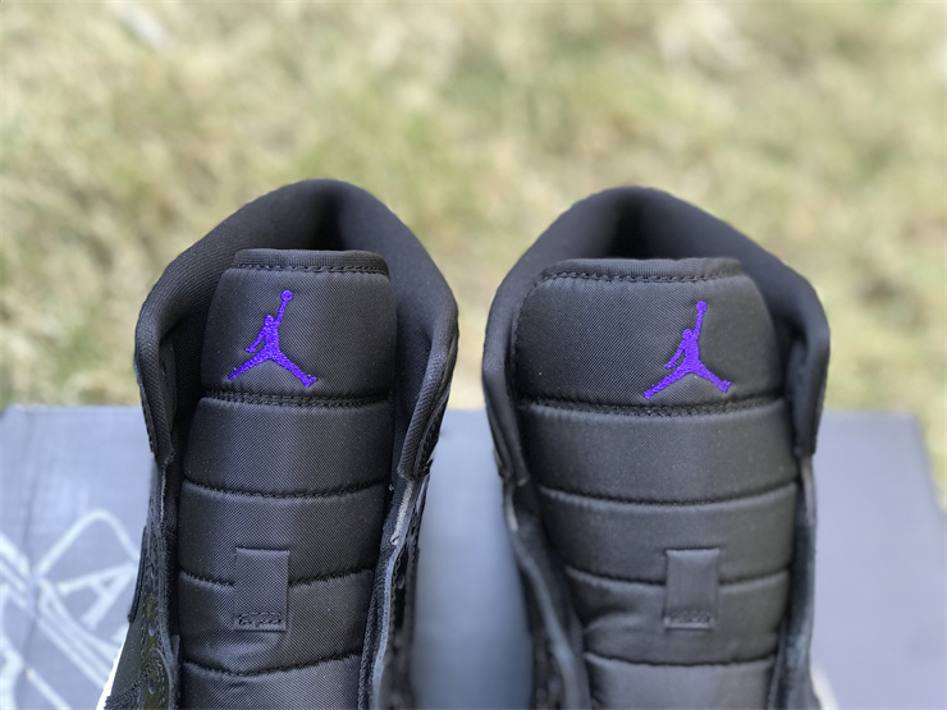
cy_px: 355
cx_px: 474
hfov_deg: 33.8
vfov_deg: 25.7
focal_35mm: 57
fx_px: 1559
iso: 32
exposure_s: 1/50
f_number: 2.8
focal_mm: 6.6
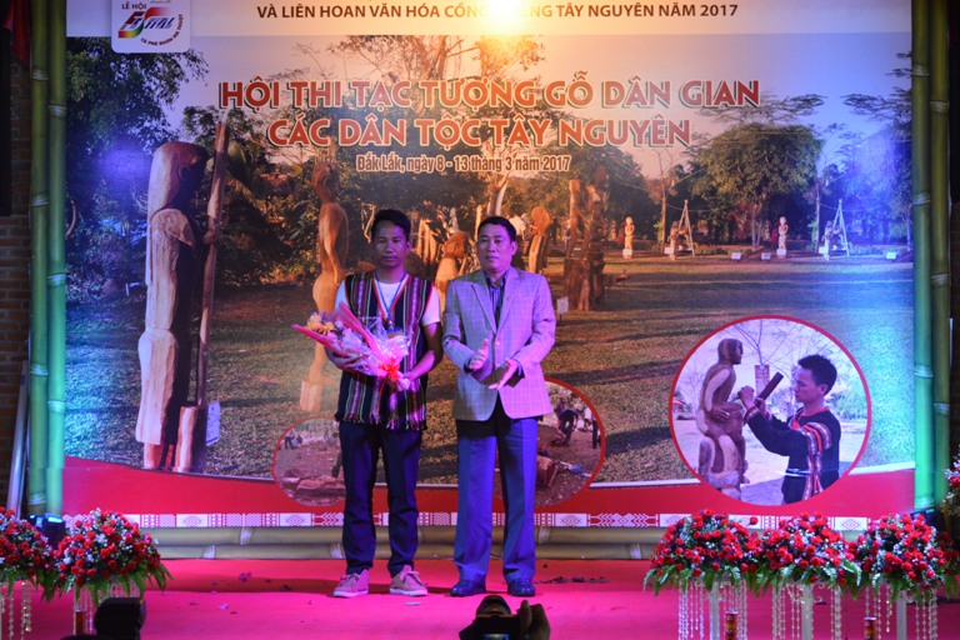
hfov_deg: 24.6
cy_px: 320
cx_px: 480
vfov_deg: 16.6
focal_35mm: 82
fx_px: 2200
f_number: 5.6
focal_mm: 55
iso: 1600
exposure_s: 1/100
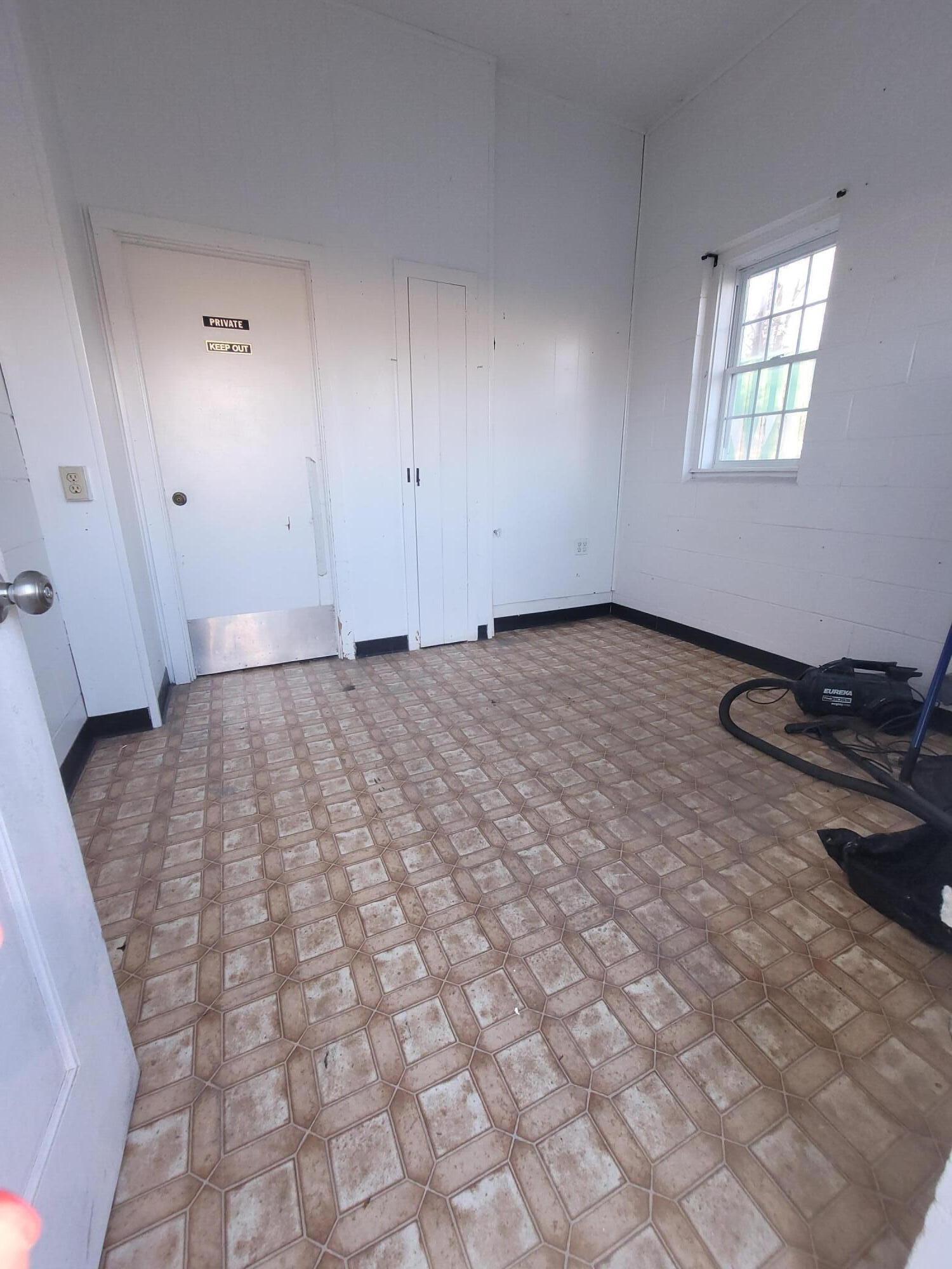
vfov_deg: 106.2
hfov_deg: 89.9
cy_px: 634
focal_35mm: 13
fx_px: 477
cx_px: 476
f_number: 2.2
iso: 125
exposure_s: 1/60
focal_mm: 2.2
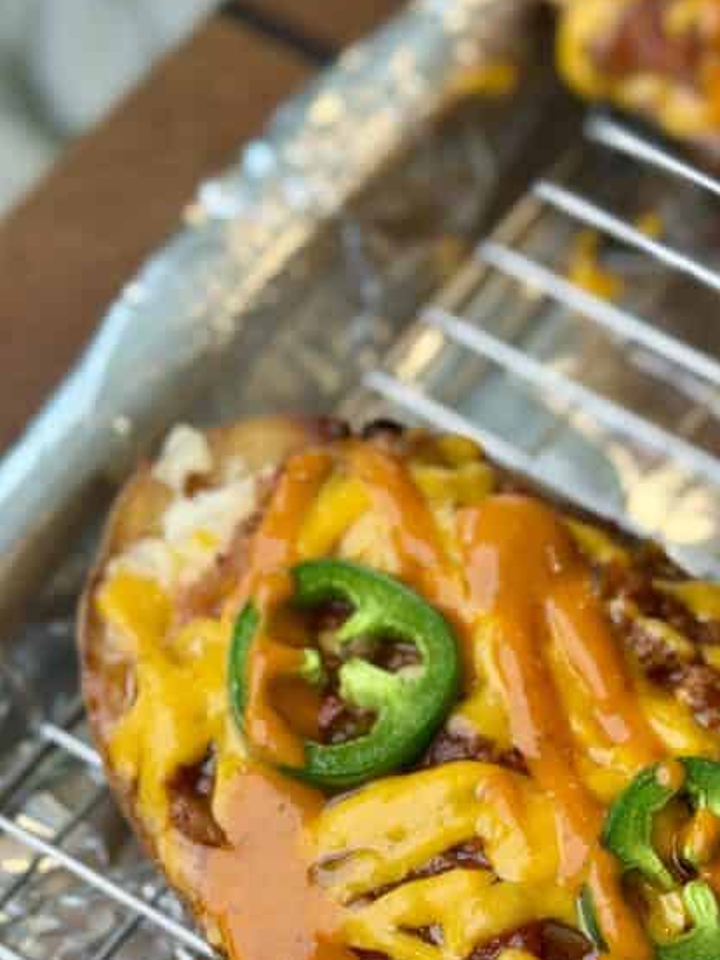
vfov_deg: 21.7
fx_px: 2468
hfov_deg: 16.4
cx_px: 638
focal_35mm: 89
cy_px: 762
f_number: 1.78
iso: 64
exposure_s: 1/258
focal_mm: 6.76
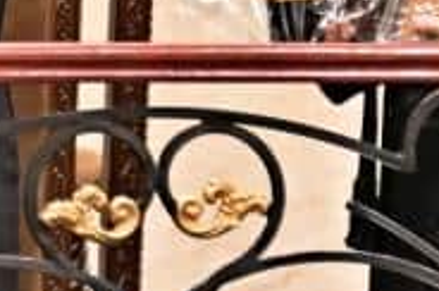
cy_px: -80
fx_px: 15752
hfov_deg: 1.6
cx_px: -439
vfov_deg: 1.1
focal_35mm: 1294
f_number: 2.8
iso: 800
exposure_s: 1/400
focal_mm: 155
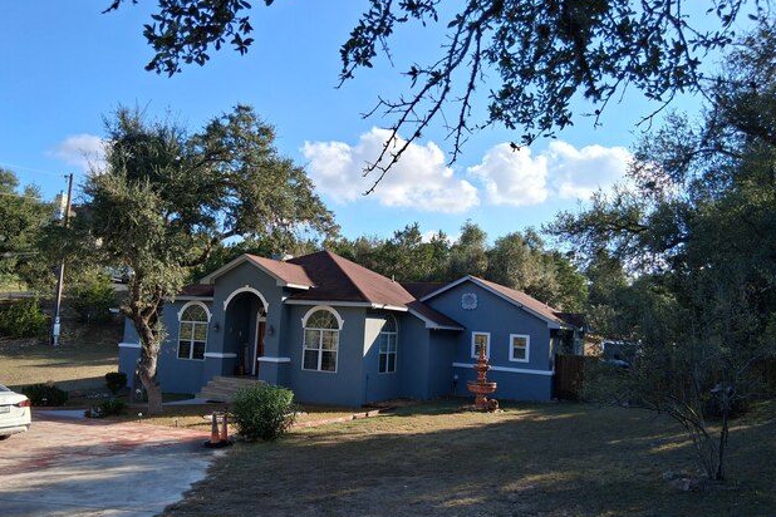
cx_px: 377
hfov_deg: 65.5
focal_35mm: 28
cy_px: 270
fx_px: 604
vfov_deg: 46.4
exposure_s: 1/741
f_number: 1.8
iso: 25
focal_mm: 3.98
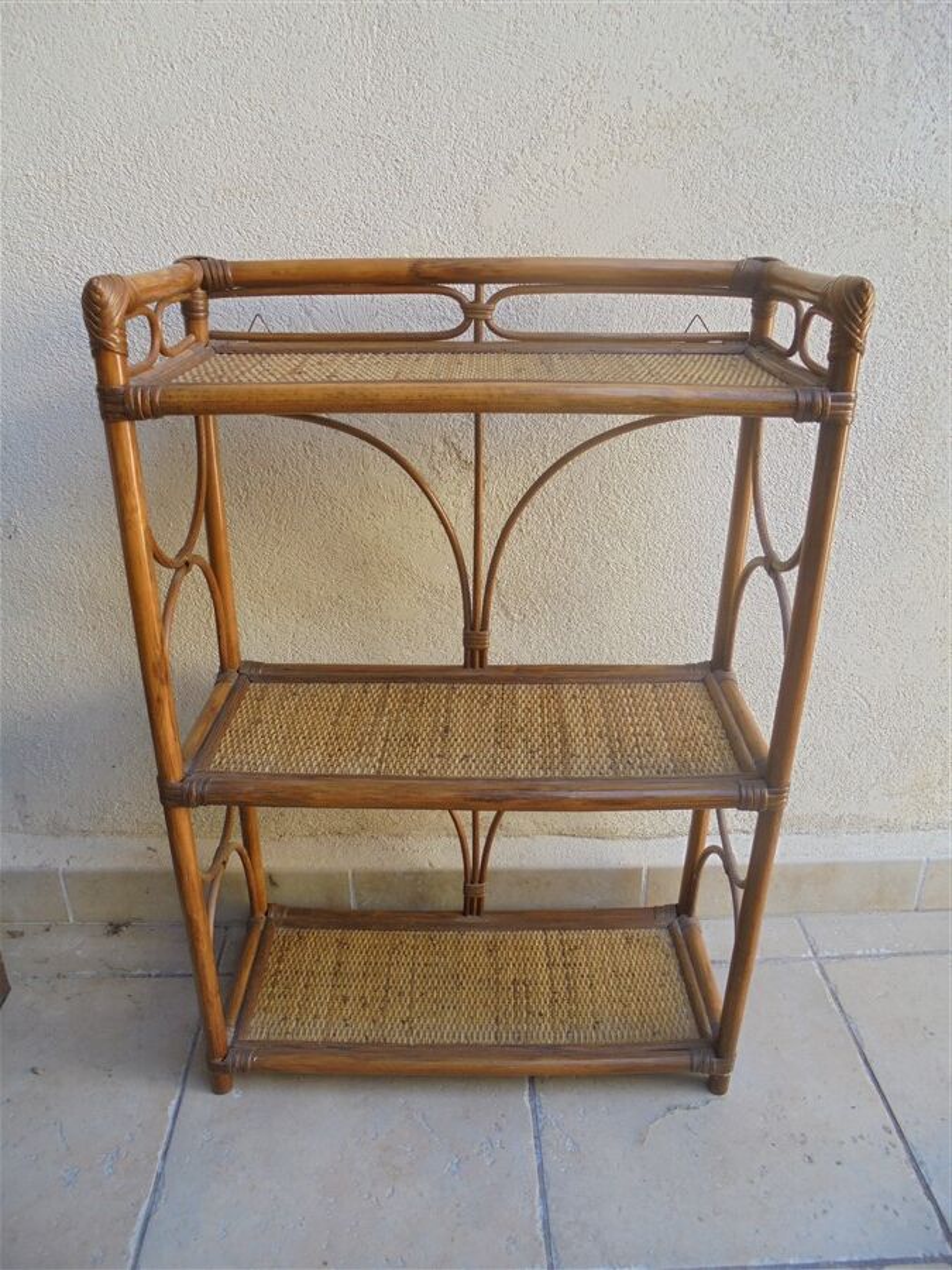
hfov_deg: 53.1
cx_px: 476
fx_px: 953
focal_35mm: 26
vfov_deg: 67.3
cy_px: 635
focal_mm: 4.6
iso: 100
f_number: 3.5
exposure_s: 1/60
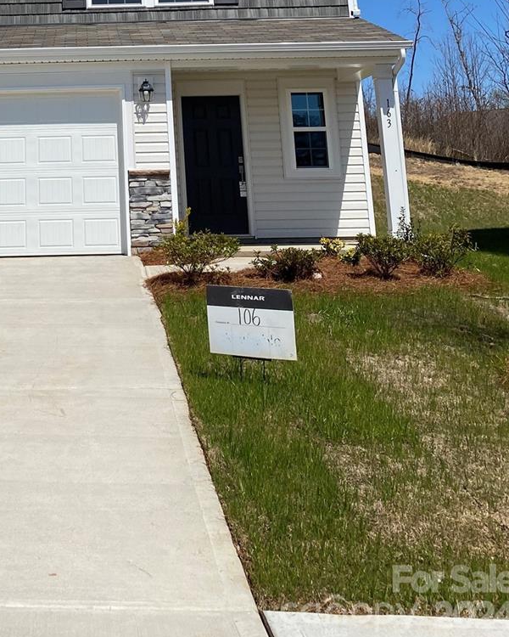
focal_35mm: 52
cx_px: 61
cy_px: 3
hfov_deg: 28.2
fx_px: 979
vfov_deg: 33.1
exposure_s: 1/5747
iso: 32
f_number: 1.8
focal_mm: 4.25
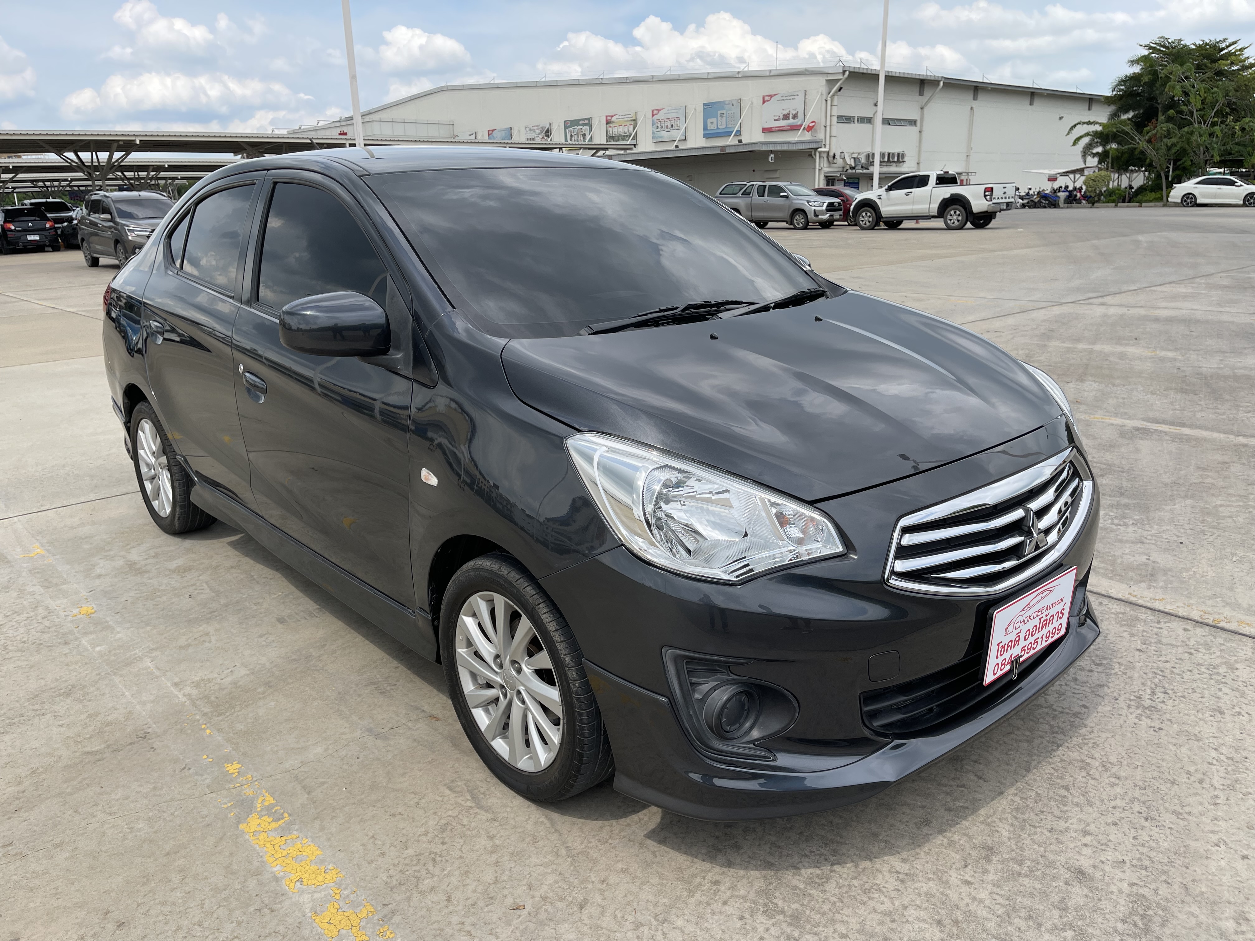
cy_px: 470
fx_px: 943
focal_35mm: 26
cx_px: 628
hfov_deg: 67.3
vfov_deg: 53.1
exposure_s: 1/2597
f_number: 1.6
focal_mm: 5.1
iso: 32
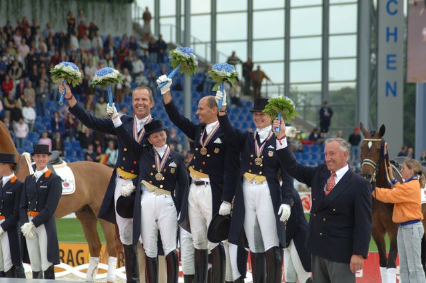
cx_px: 213
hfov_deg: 8.9
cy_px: 142
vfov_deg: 5.9
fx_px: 2748
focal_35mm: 232
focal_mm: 155
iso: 200
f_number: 5.6
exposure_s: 1/250
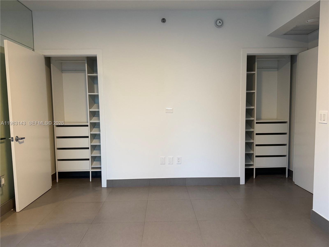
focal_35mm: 24
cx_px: 164
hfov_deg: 71.6
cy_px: 124
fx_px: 228
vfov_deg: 56.8
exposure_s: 1/60
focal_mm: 6.76
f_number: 1.78
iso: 320
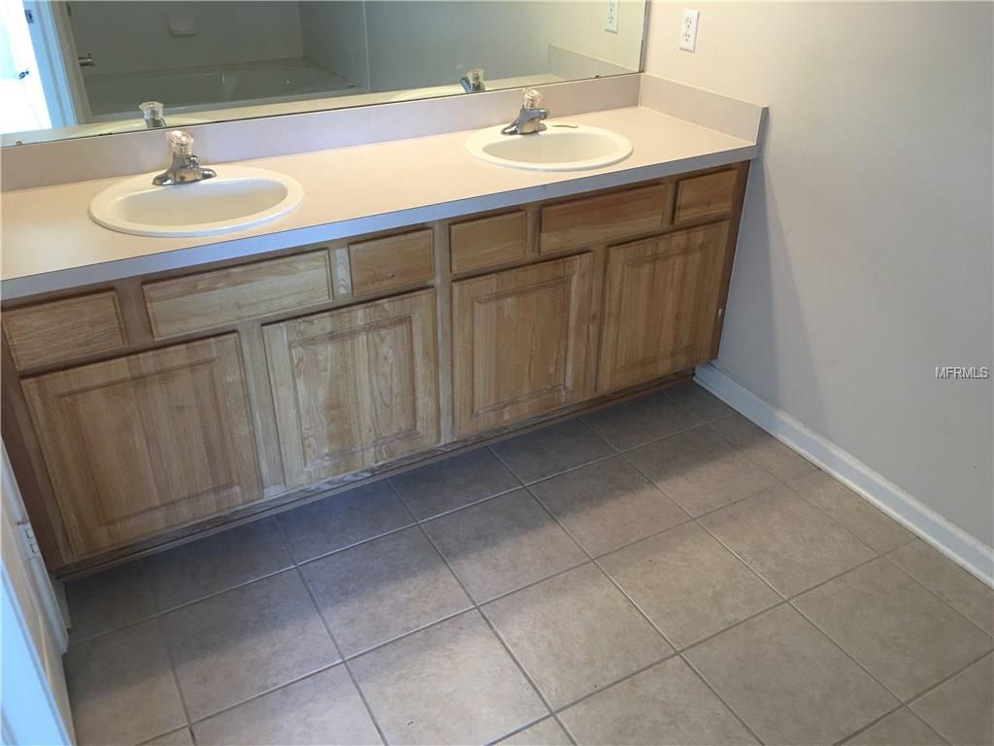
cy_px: 373
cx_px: 497
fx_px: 833
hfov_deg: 61.7
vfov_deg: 48.2
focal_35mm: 29
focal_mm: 4.15
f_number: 2.2
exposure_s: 1/15
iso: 32
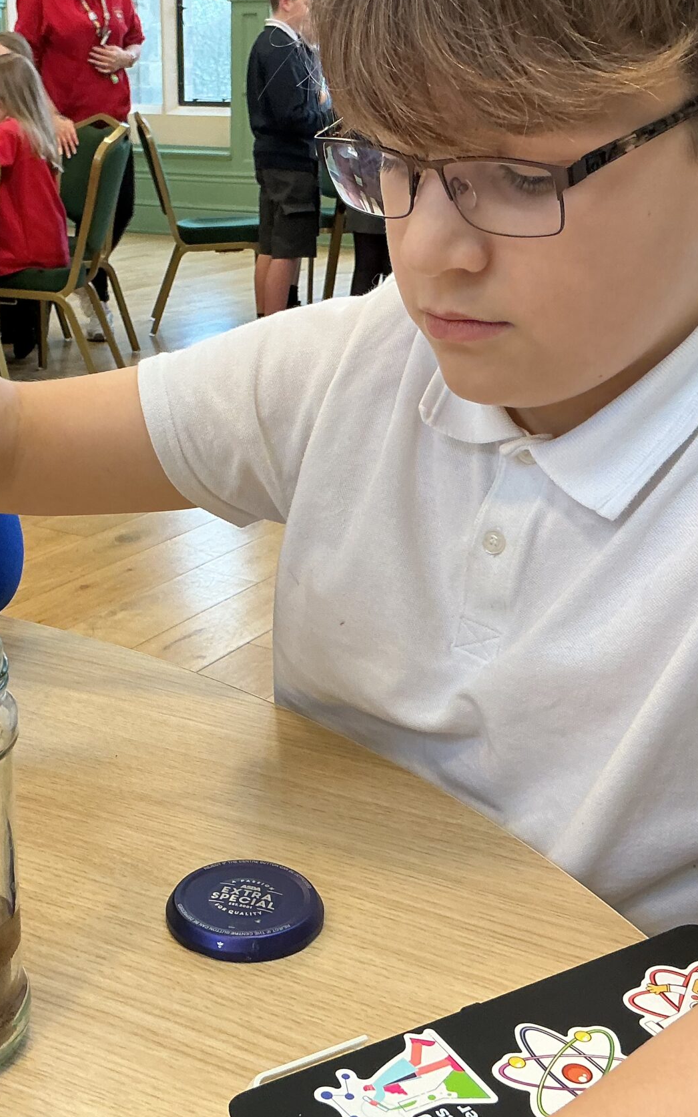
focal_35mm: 47
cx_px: 237
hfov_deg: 27.3
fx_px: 1431
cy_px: 609
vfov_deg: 42.6
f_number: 1.8
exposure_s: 1/60
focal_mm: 3
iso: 80
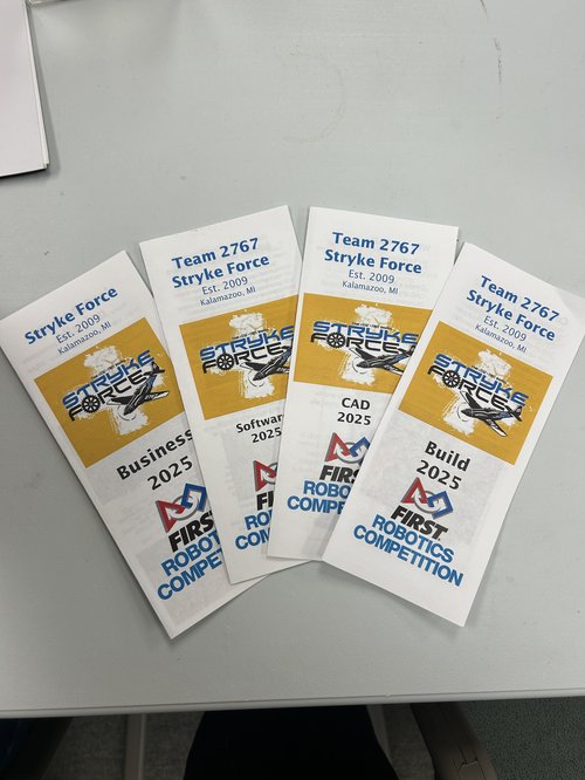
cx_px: 292
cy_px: 390
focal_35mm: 26
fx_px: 585
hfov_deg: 53.1
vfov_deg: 67.3
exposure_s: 1/120
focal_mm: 5.7
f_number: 1.5
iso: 50
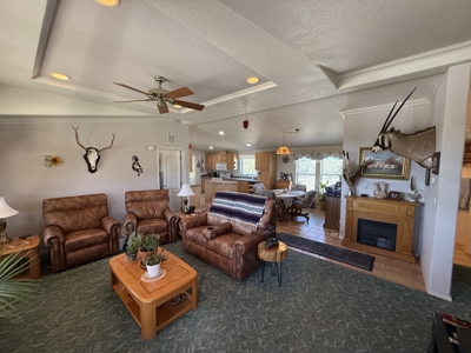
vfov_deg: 85.7
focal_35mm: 14
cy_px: 176
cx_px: 236
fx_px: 190
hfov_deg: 102.1
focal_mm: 2.22
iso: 250
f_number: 2.2
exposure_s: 1/120
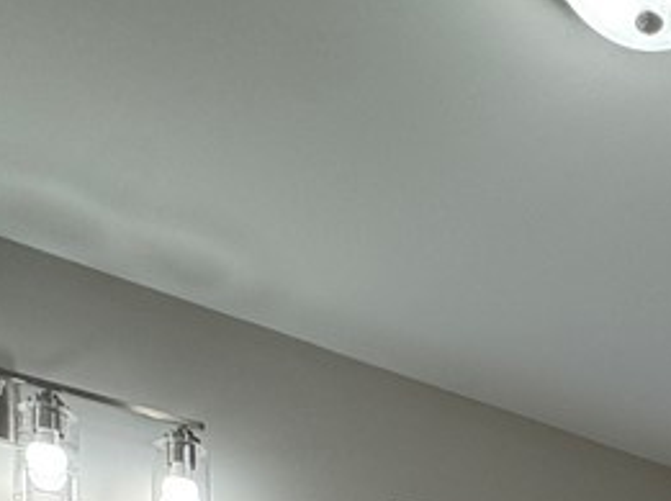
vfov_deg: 19.6
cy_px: 902
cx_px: 686
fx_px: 1065
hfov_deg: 32.0
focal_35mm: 55
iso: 80
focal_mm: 2.22
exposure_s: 1/120
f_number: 2.2
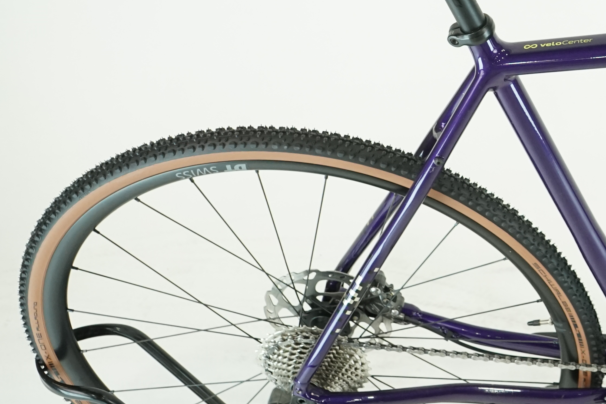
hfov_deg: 22.4
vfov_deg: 16.4
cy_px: 104
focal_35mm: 83
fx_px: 1397
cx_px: 743
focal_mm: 31
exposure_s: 1/200
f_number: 5.6
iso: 1600
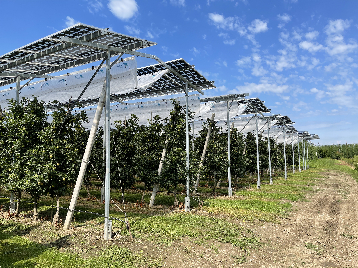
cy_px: 134
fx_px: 269
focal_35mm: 26
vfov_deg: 53.1
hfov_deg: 67.3
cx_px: 179
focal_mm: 5.1
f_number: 1.6
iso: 32
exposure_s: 1/3003
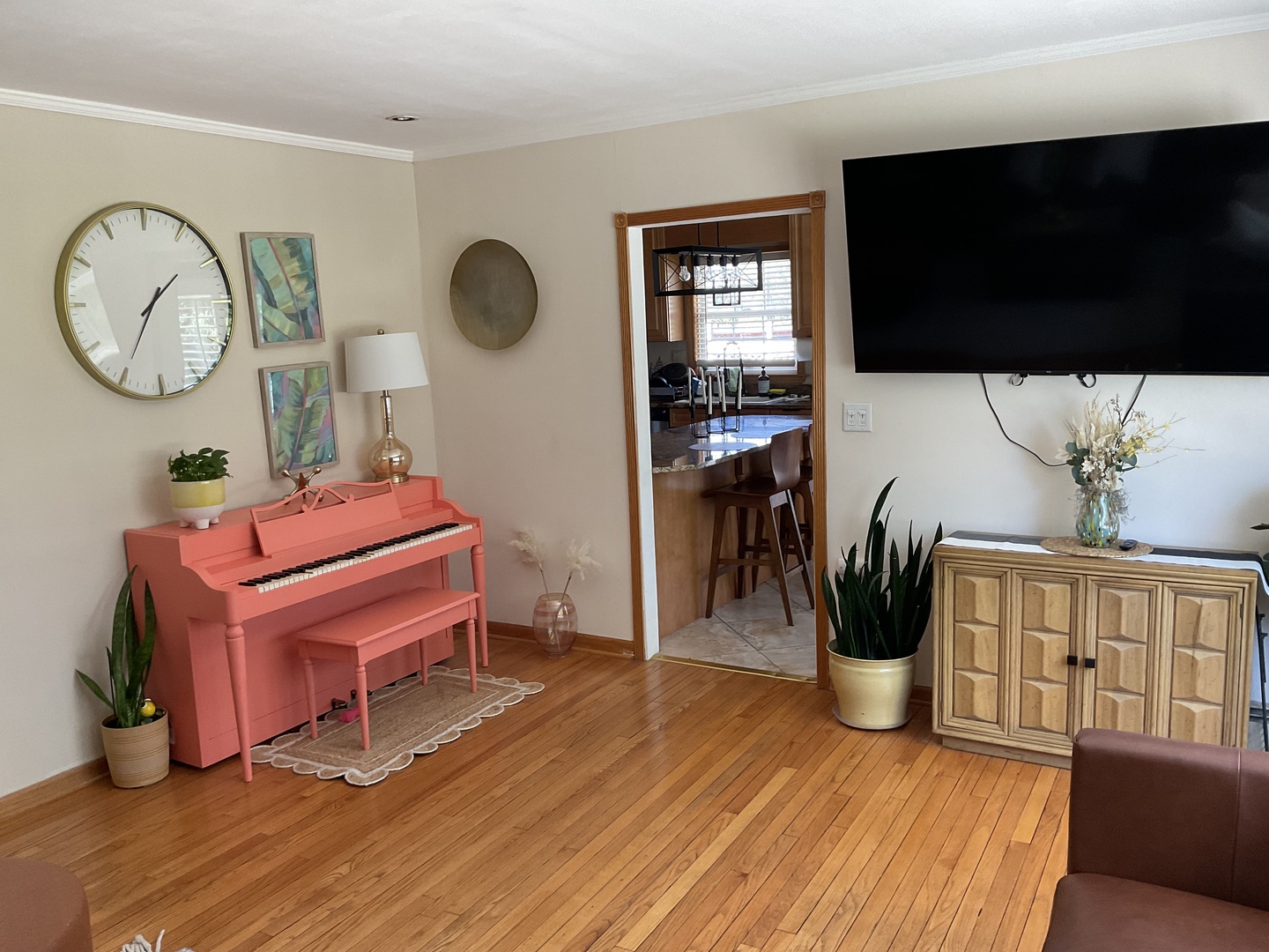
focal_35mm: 29
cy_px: 476
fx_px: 1063
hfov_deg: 61.7
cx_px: 634
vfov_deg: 48.2
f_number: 1.8
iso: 64
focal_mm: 3
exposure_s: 1/77
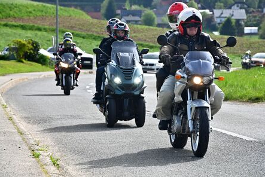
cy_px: 89
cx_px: 134
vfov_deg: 6.8
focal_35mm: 203
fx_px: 1495
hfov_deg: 10.1
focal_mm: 200
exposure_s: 1/1600
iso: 1600
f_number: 10
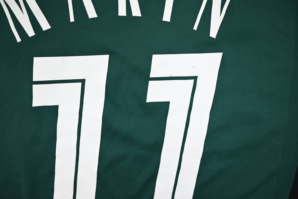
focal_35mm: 24
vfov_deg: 53.2
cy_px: 100
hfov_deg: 73.7
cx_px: 149
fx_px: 199
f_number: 4.5
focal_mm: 24
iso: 200
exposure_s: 1/125
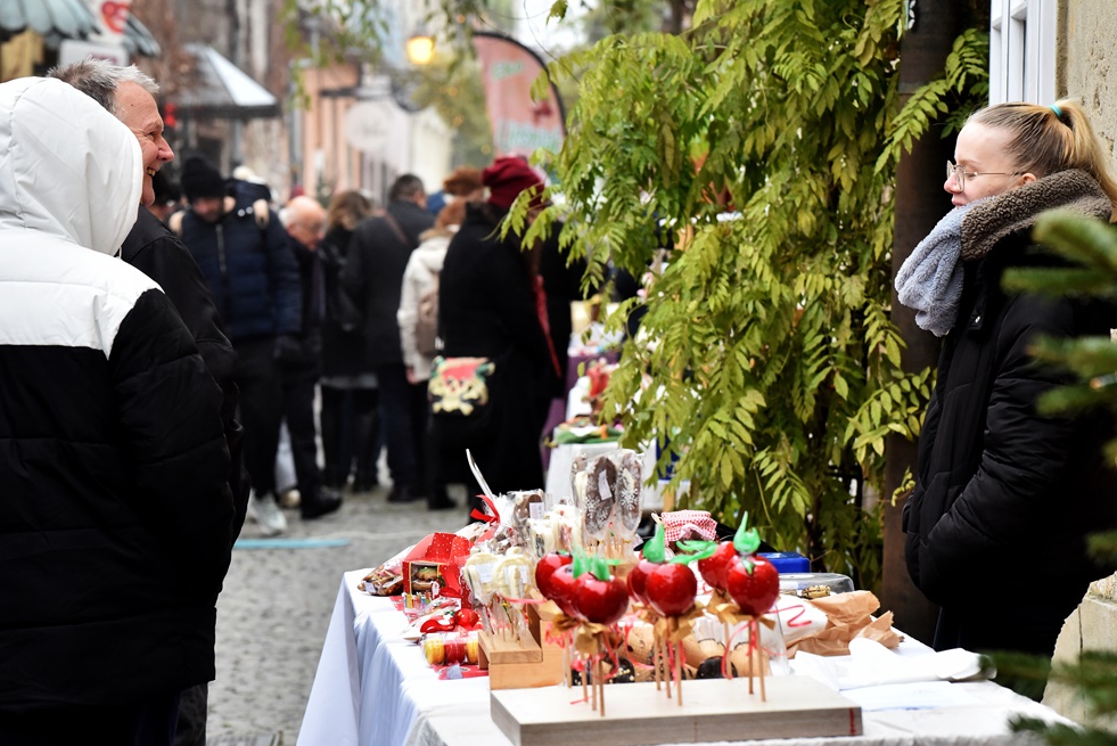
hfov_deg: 12.3
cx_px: 541
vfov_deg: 8.2
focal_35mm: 167
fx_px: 5184
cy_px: 367
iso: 2500
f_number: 8
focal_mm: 160
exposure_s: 1/320
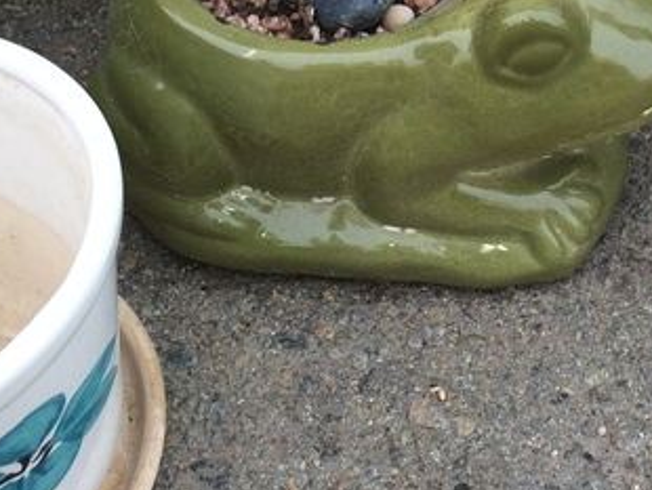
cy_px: -201
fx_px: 1640
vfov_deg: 15.9
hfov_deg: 21.9
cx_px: 610
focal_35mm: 87
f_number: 2.2
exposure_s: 1/279
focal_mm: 4.12
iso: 40
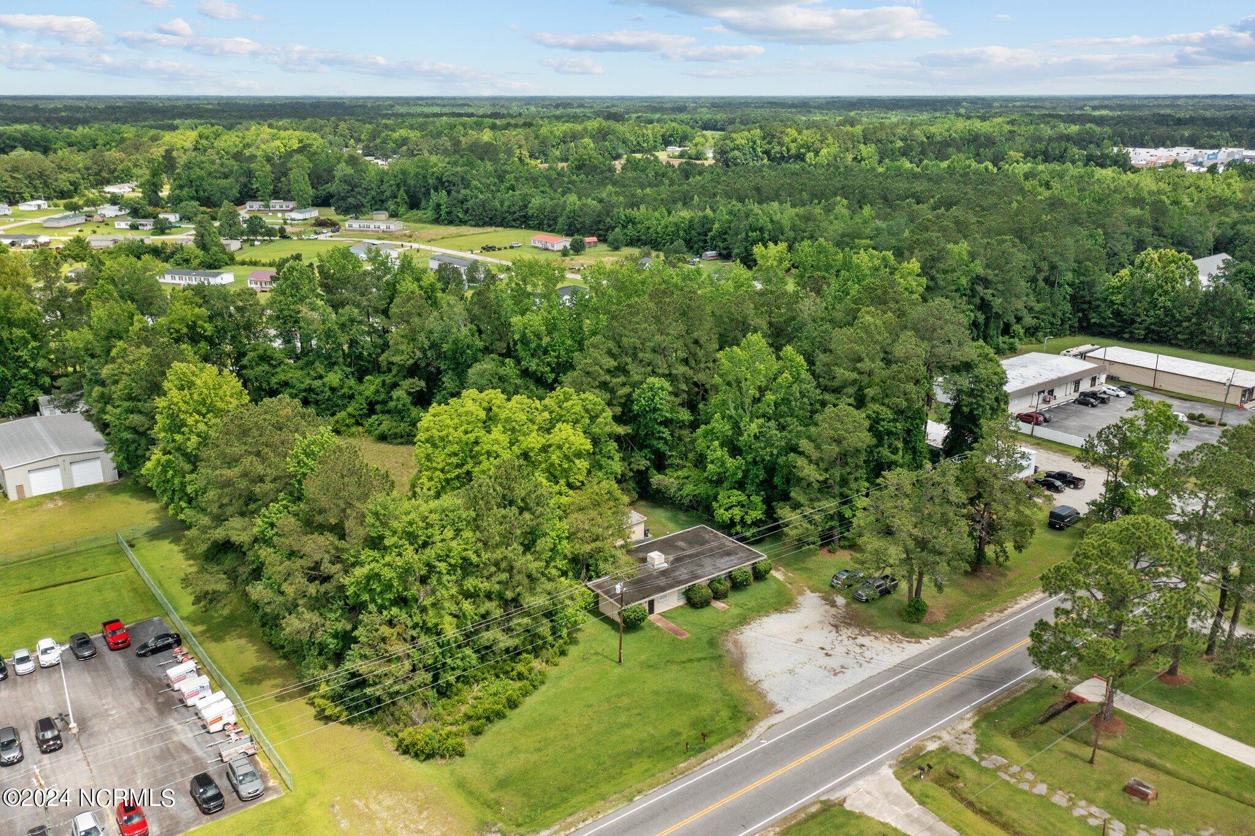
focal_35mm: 28
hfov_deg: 65.5
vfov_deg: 46.4
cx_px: 628
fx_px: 976
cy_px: 418
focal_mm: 10.26
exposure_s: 1/400
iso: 200
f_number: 2.8
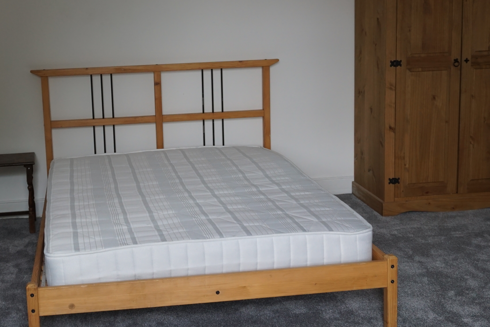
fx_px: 721
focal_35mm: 53
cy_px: 132
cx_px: 180
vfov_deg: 25.5
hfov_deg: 37.3
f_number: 4
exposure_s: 1/160
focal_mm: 20
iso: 400
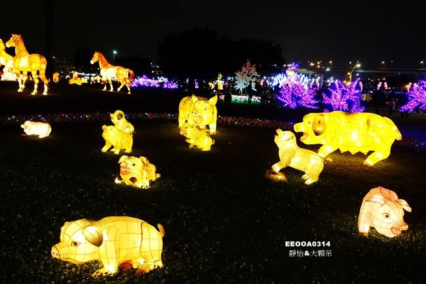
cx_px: 213
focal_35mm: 32
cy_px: 142
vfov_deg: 41.1
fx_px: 379
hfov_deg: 58.7
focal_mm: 11.81
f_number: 2.8
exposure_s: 1/80
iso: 3200
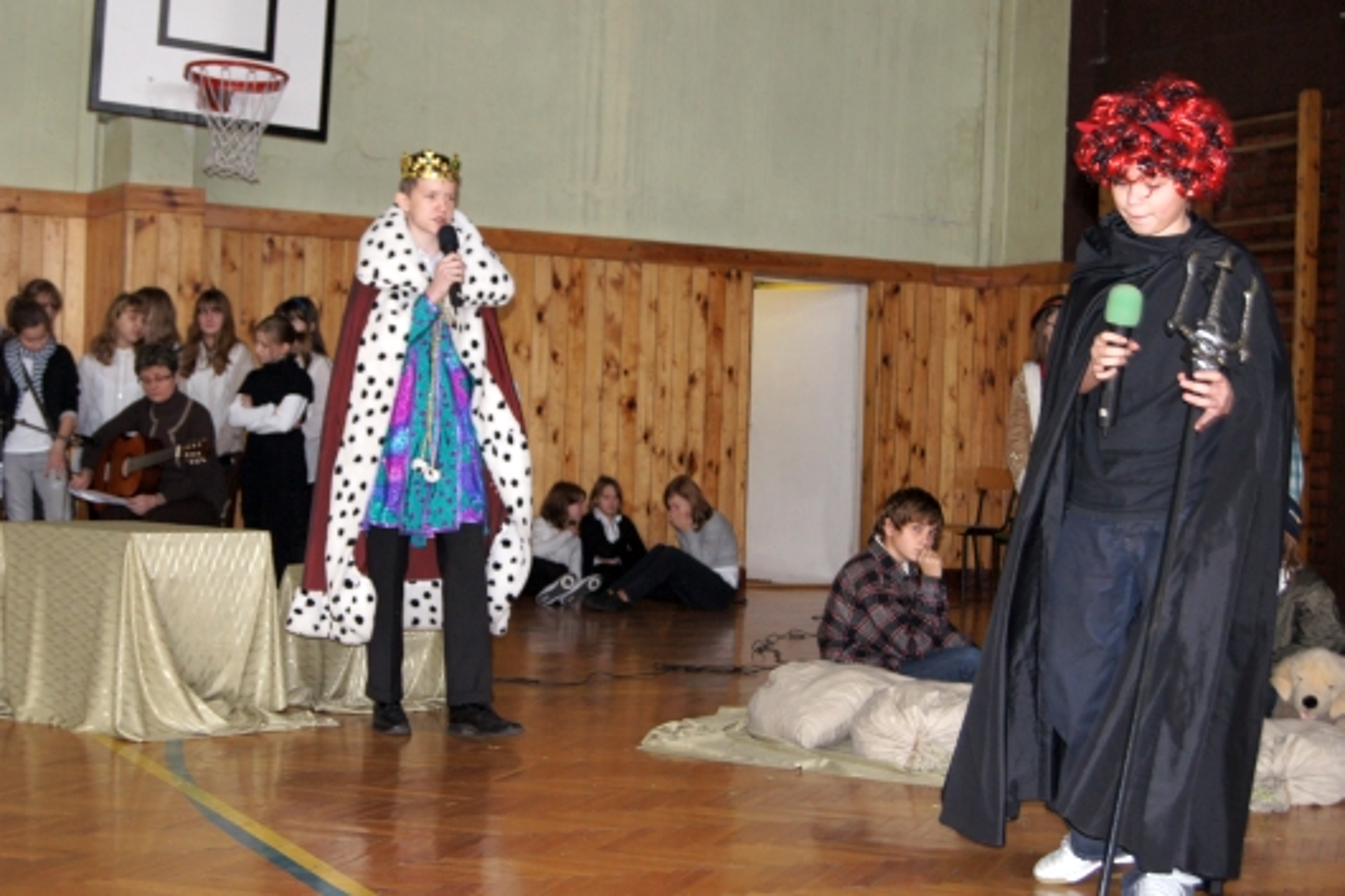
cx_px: 672
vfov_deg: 25.7
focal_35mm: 52
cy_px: 448
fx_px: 1961
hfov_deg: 37.9
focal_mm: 35
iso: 640
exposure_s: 1/60
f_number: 5
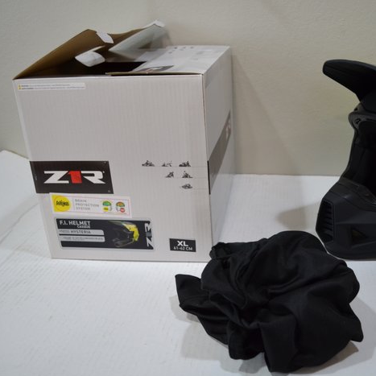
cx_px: 254
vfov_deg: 47.2
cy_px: 190
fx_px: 430
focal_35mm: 35
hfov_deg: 46.4
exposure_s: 1/60
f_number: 4
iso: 640
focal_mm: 18
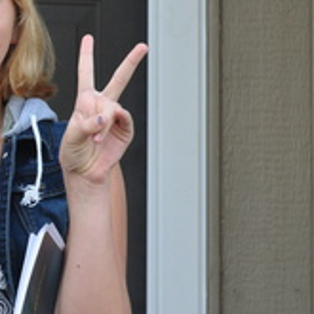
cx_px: 39
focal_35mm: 203
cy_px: 284
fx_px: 2086
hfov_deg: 8.6
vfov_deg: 8.6
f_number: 8
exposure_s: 1/50
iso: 400
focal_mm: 55
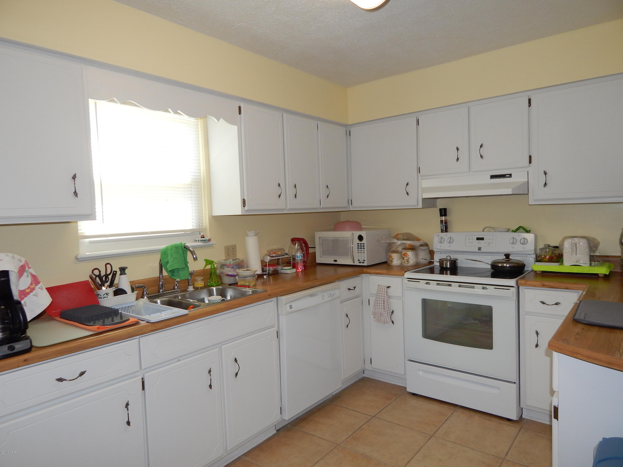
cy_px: 234
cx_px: 312
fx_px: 414
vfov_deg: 58.9
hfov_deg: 73.9
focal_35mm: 23
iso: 125
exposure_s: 1/100
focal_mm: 4
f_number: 3
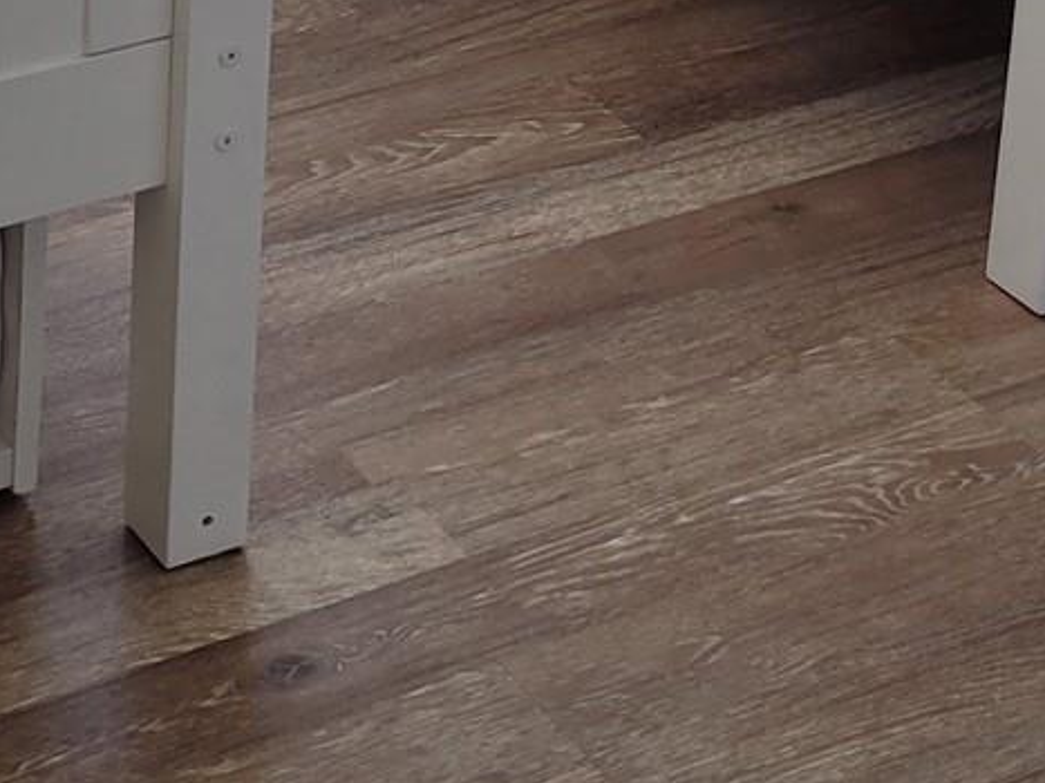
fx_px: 3441
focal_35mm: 114
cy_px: -591
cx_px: 192
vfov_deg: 12.0
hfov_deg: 17.1
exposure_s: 1/120
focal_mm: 5.4
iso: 64
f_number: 1.8
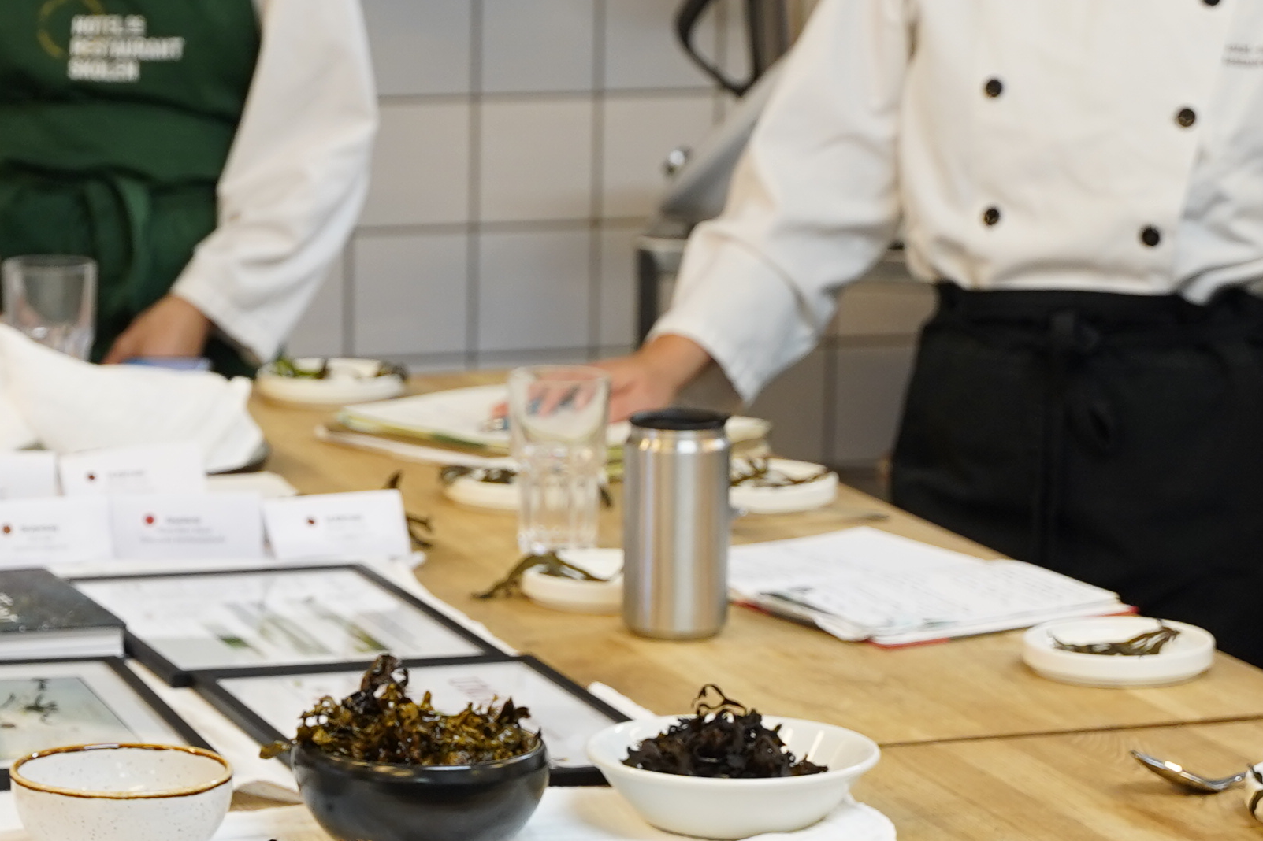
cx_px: 306
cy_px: 516
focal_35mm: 149
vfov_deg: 9.2
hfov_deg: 13.8
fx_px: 5213
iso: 320
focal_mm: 39.7
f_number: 3.2
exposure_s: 1/40
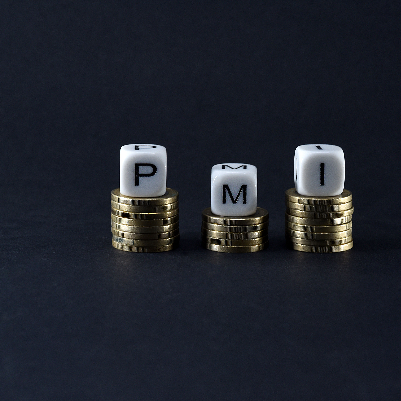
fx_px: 1756
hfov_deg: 13.0
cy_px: 200
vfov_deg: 13.0
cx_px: 241
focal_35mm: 134
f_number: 14
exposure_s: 1/3
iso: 800
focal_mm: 105
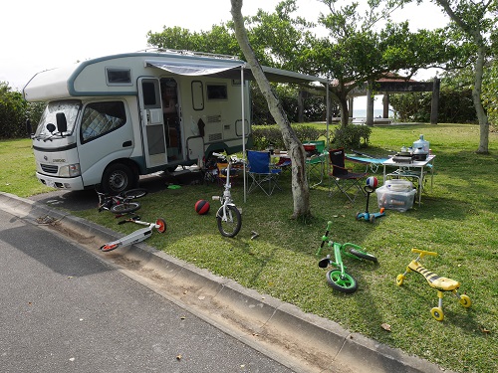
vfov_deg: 56.8
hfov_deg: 71.6
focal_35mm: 24
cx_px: 249
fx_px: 345
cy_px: 186
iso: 200
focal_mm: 12
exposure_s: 1/400
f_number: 6.3
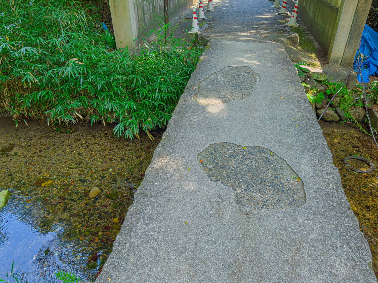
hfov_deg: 71.6
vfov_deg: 56.8
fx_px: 262
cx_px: 189
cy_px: 142
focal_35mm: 24
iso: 80
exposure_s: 1/200
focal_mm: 6.86
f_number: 1.8
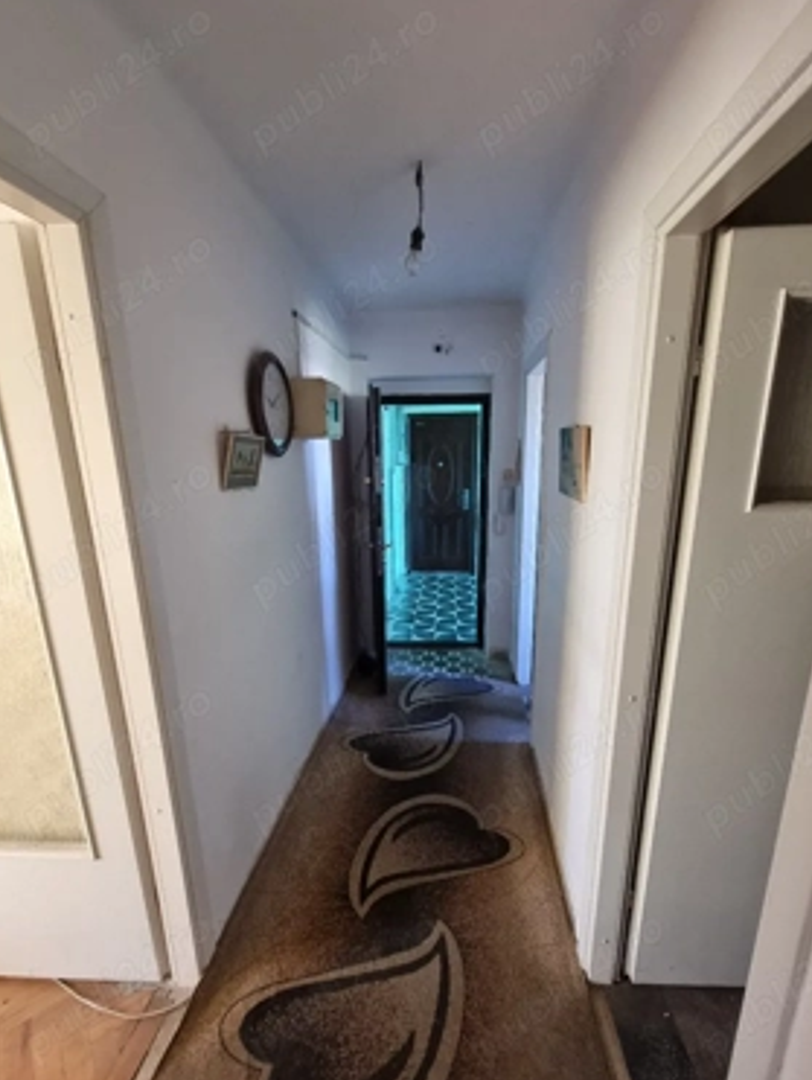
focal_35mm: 14
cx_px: 402
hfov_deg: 85.8
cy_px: 568
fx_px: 437
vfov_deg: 101.9
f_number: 2.2
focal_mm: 2.2
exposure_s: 1/33
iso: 320
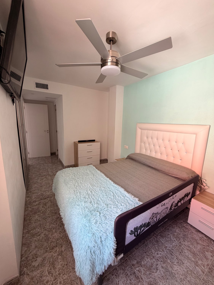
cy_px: 142
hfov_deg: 85.7
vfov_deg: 102.1
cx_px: 107
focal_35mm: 14
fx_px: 115
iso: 125
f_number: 2.2
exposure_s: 1/121
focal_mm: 2.22
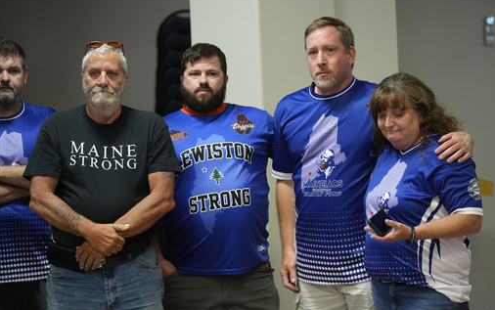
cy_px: 160
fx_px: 1849
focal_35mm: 137
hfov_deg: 15.2
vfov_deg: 9.6
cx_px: 248
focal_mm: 133
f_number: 2.8
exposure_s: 1/400
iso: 6400
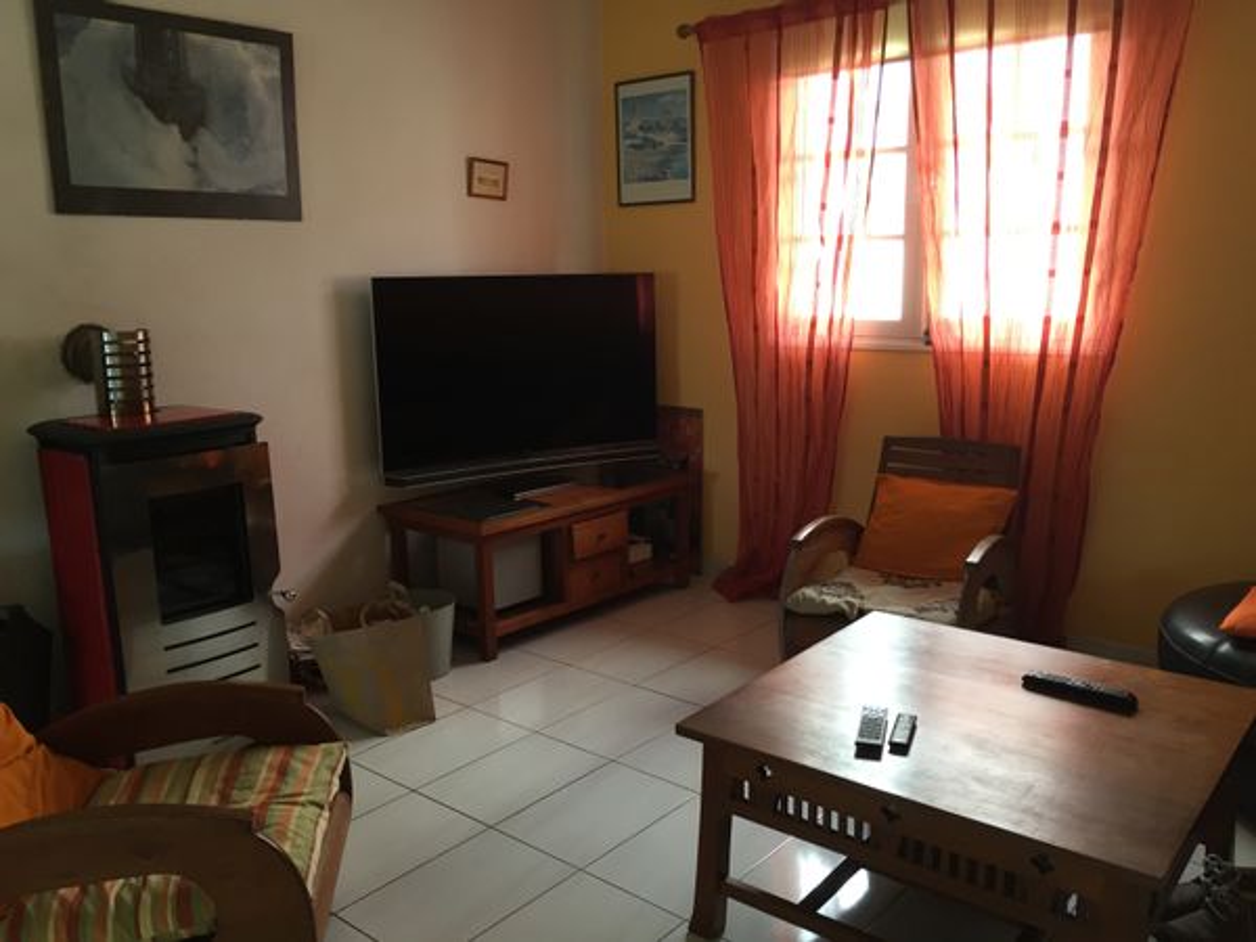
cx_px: 628
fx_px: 1052
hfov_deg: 61.7
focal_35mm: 29
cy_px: 471
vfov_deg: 48.2
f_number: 2.2
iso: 100
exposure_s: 1/33
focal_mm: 4.15
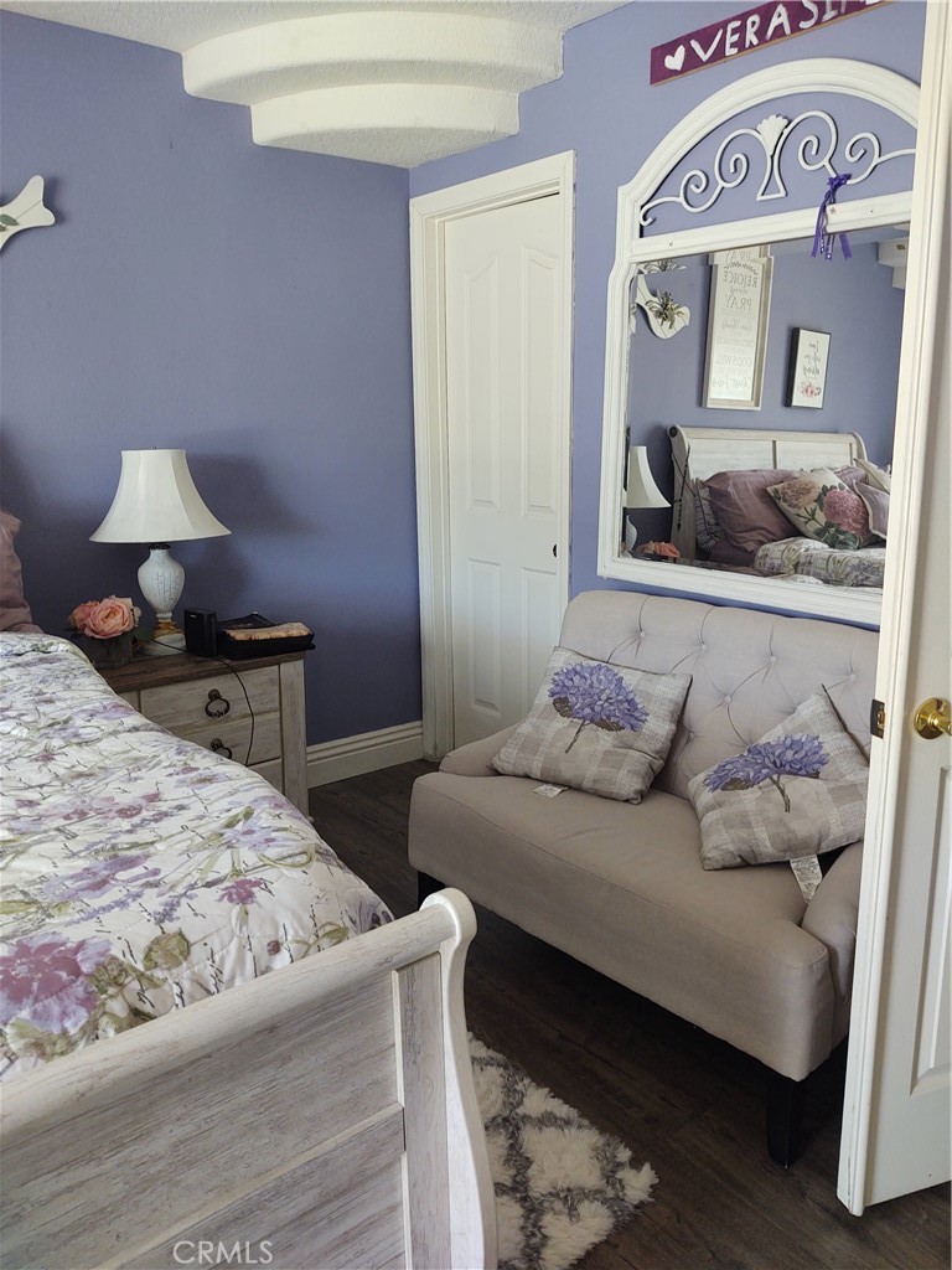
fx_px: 990
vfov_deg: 65.3
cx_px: 476
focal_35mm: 27
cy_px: 635
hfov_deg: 51.4
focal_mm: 4.75
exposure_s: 1/60
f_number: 1.7
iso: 200
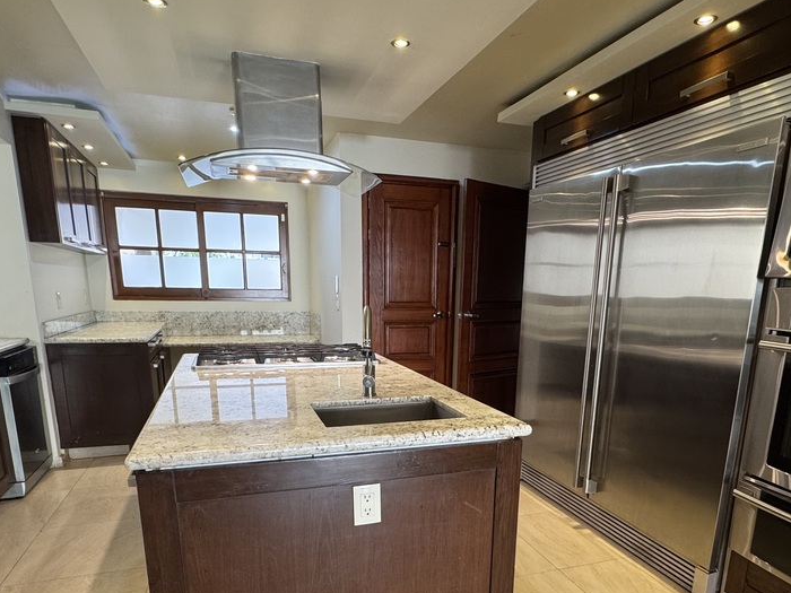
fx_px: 548
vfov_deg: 54.9
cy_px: 421
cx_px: 421
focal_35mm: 24
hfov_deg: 71.5
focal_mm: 2.22
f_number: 2.2
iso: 160
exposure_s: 1/60
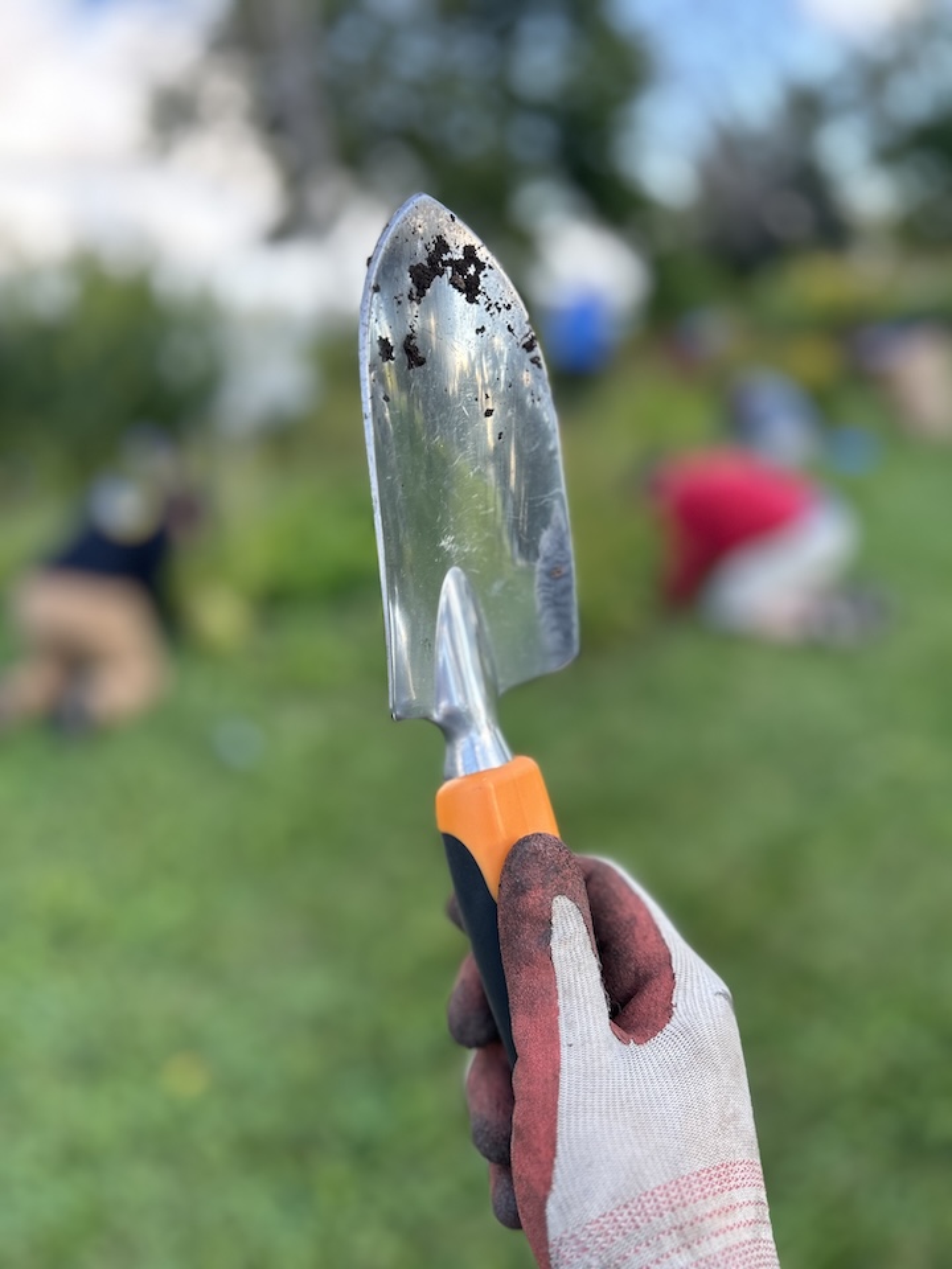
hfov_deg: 53.1
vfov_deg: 67.3
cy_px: 634
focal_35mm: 26
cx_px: 476
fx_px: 953
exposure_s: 1/394
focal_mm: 5.7
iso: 50
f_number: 1.5
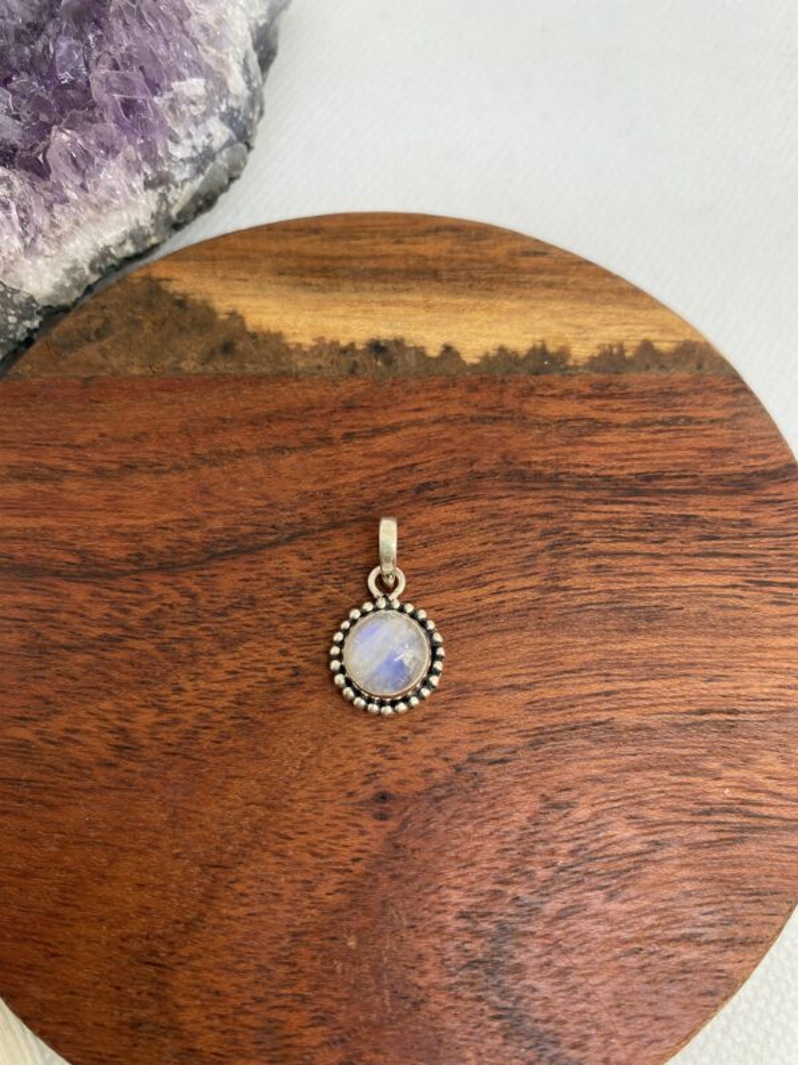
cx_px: 399
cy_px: 532
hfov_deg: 53.1
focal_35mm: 26
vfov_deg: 67.3
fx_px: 799
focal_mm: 4.25
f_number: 1.8
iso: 50
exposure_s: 1/122
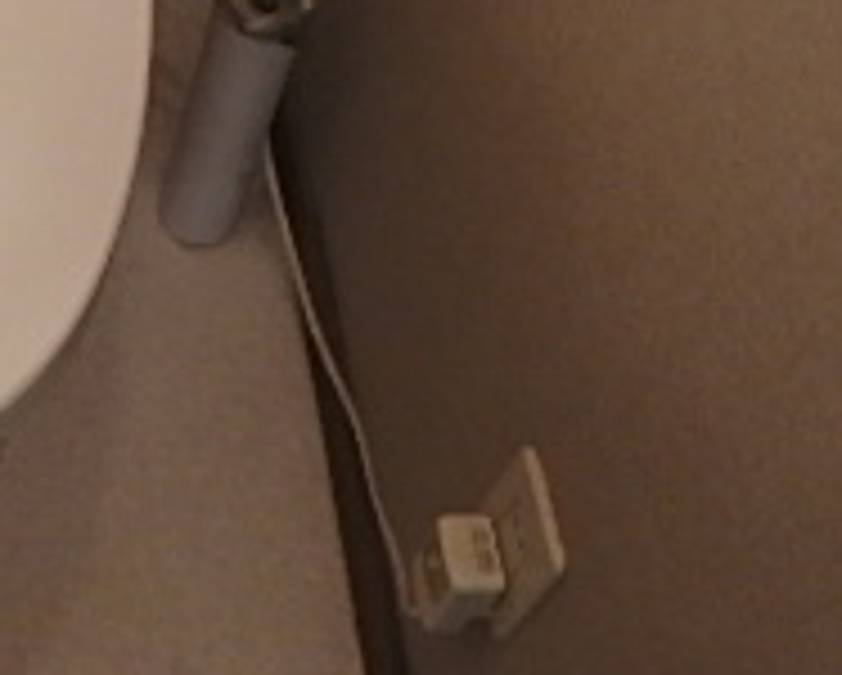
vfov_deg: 20.0
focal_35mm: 70
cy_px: -207
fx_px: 1746
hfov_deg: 24.7
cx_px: -153
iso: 320
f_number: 3.5
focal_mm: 3.7
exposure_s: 1/30
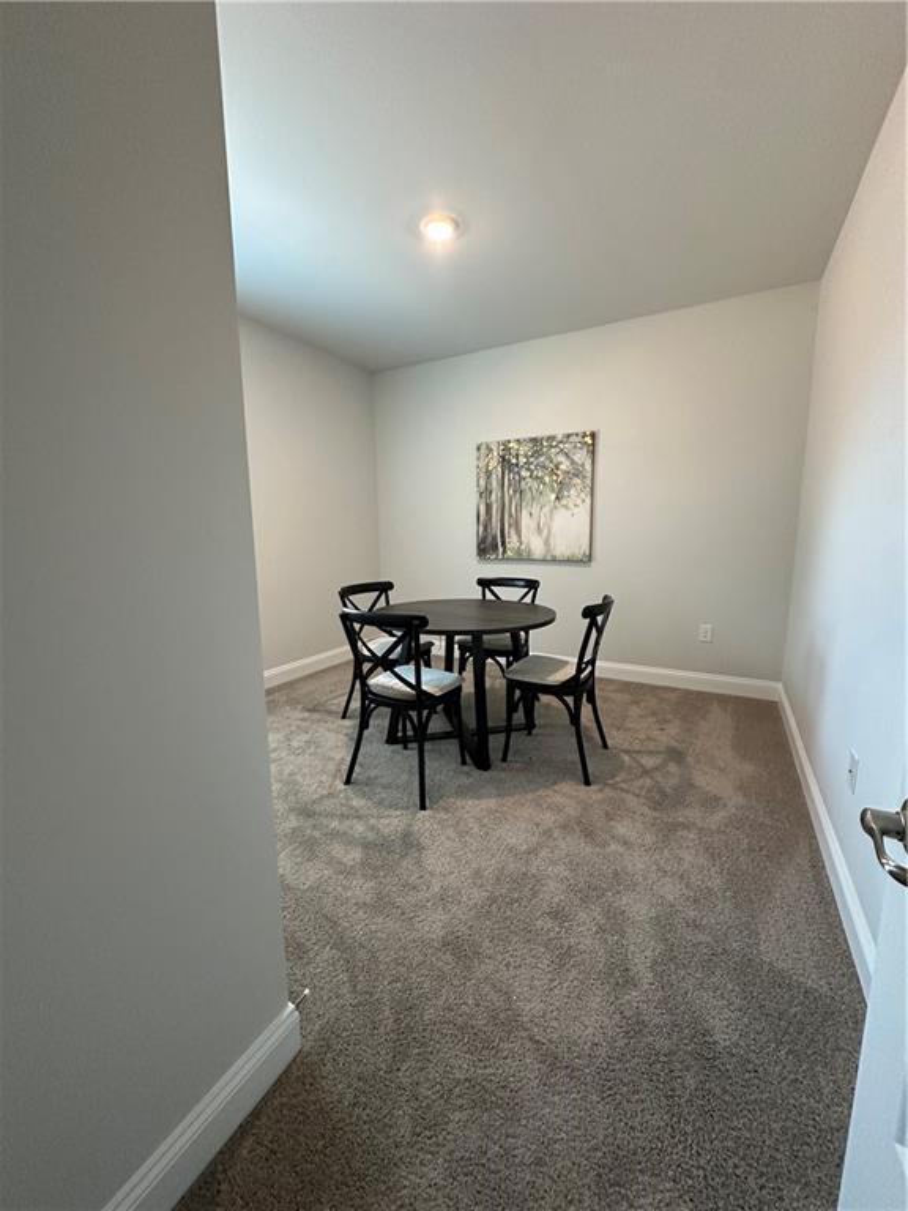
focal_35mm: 14
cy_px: 606
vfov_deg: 102.1
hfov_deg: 85.7
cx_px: 454
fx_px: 490
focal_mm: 2.22
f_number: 2.2
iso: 320
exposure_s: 1/60
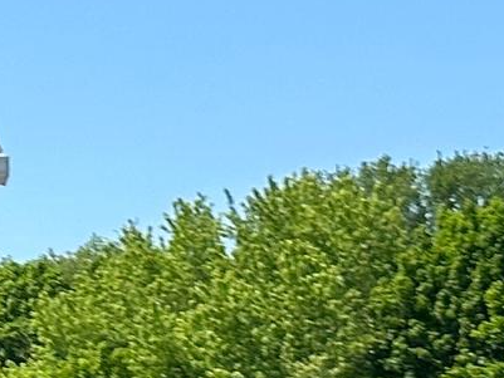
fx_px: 3568
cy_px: 628
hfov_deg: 7.6
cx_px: -670
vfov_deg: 6.0
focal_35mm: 245
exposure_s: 1/3058
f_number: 1.78
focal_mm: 6.86
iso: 64
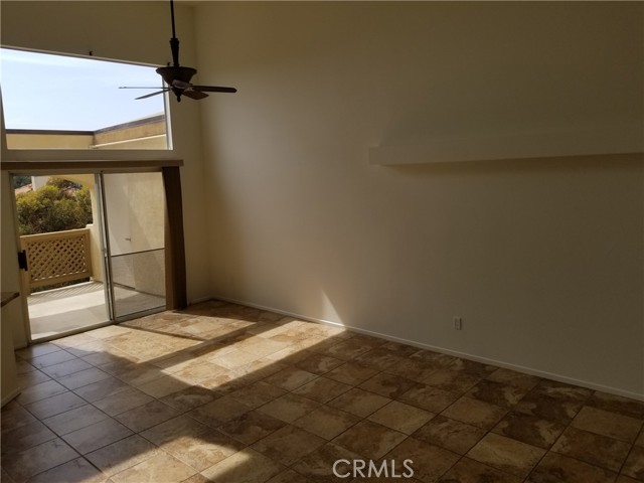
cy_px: 242
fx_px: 484
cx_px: 322
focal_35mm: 26
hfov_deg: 67.3
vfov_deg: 53.1
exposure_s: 1/1840
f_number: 1.7
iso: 50
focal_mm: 4.25
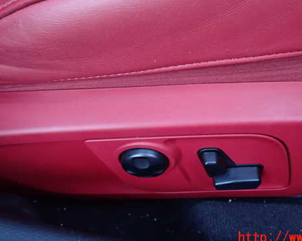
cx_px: 189
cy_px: 98
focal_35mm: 32
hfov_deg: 55.0
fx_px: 286
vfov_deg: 45.6
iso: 640
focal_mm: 4.5
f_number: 2
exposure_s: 1/30
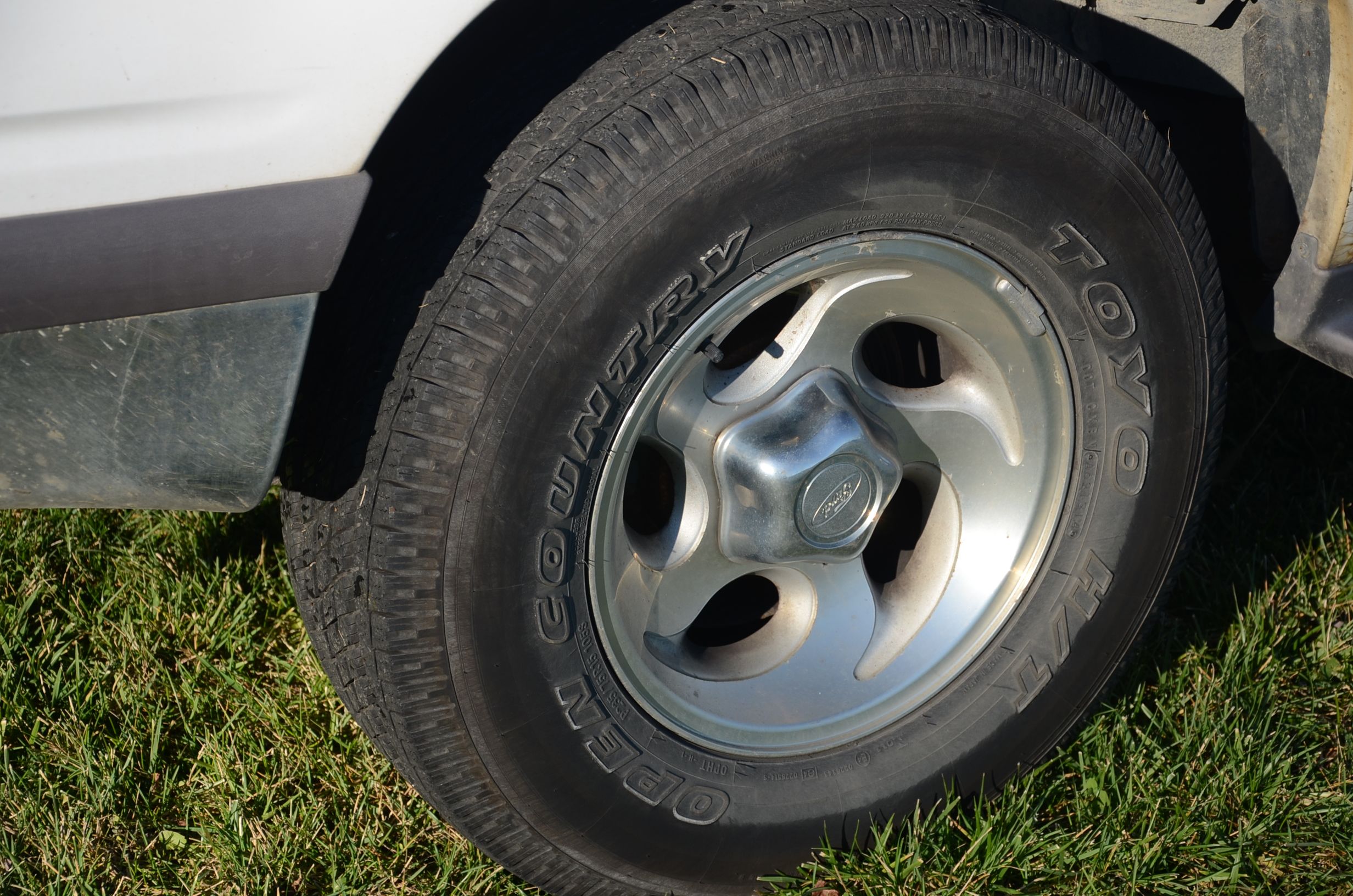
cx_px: 676
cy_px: 448
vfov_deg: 14.6
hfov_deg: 22.0
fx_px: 3488
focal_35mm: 93
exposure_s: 1/125
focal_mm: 62
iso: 160
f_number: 5.3
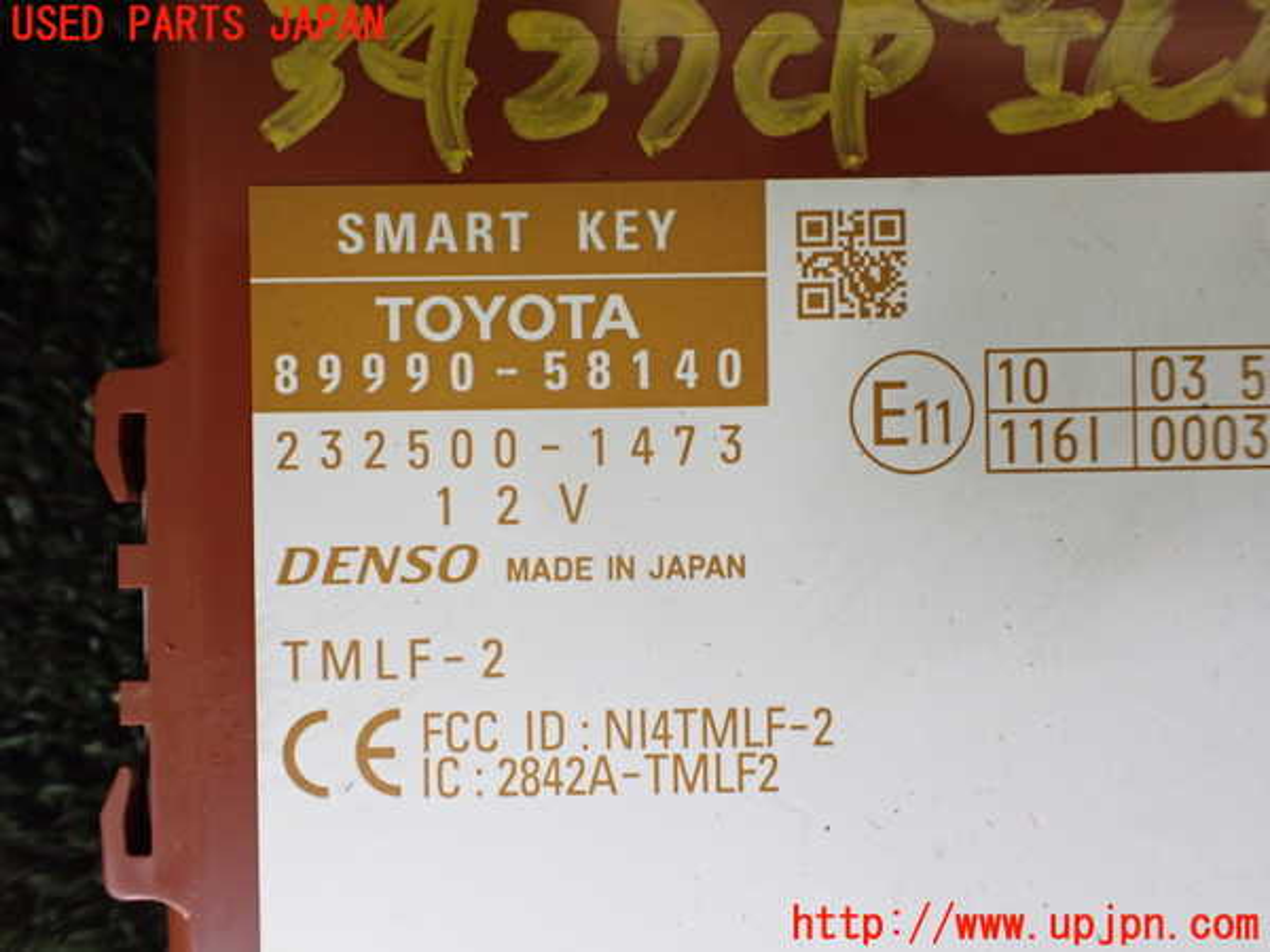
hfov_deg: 60.0
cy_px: 476
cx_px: 635
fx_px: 1101
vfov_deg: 46.8
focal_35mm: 30
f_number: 2.3
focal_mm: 5.4
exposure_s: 1/125
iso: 500
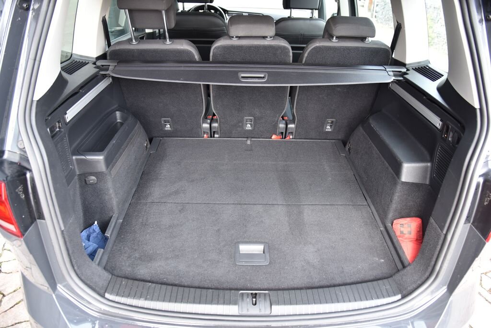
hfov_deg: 73.7
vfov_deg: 53.2
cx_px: 246
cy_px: 164
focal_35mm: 24
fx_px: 328
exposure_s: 1/80
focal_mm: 24
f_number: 4.5
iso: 500
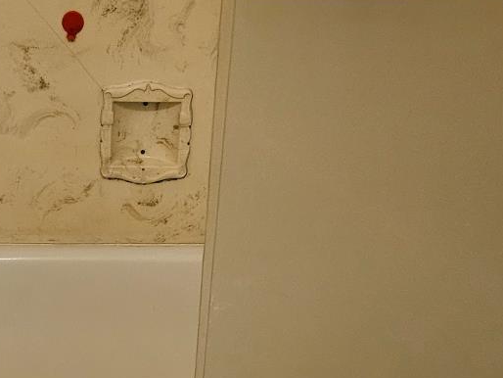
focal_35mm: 70
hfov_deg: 27.0
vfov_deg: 20.6
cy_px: 339
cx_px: 77
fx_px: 1018
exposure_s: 1/40
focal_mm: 5
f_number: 1.8
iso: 640
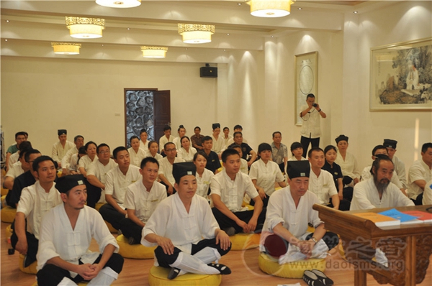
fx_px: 503
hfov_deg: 46.5
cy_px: 143
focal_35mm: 42
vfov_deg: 31.8
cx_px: 216
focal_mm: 28
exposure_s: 1/13
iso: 200
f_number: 4
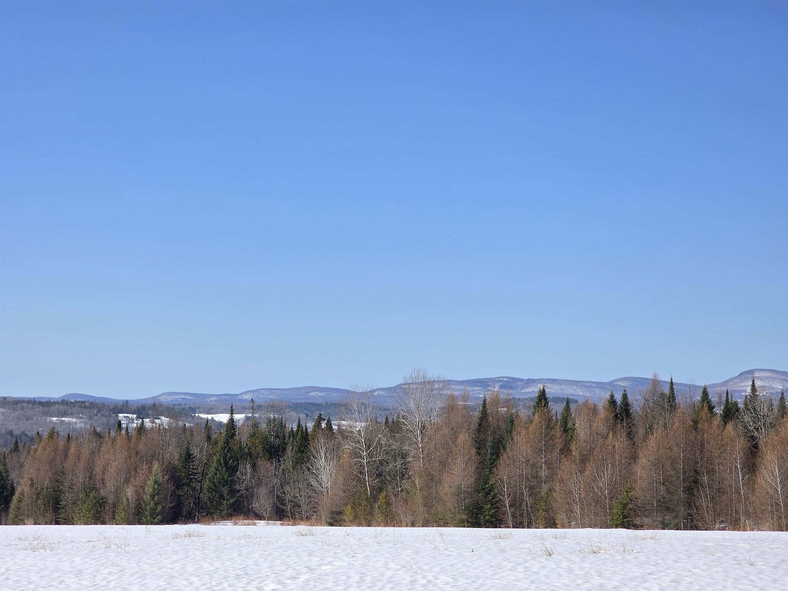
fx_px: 1571
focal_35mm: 69
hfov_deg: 28.2
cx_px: 394
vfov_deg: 21.3
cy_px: 296
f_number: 2.4
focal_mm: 7.9
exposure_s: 1/2240
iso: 50
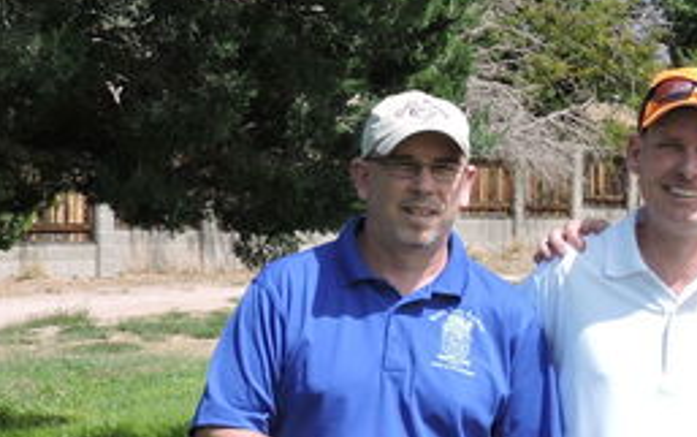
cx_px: 959
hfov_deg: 10.9
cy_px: 318
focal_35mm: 187
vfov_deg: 7.0
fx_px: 3554
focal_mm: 8.9
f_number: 3.6
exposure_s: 1/800
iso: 100
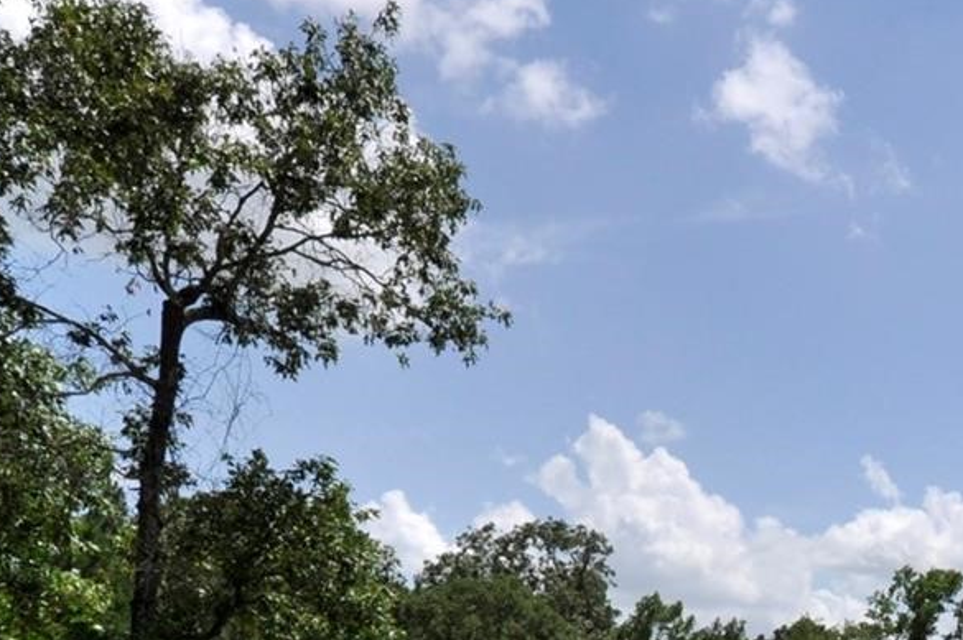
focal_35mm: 58
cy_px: 870
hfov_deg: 31.5
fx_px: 1543
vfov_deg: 20.9
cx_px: 1003
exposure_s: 1/500
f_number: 11
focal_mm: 11
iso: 200
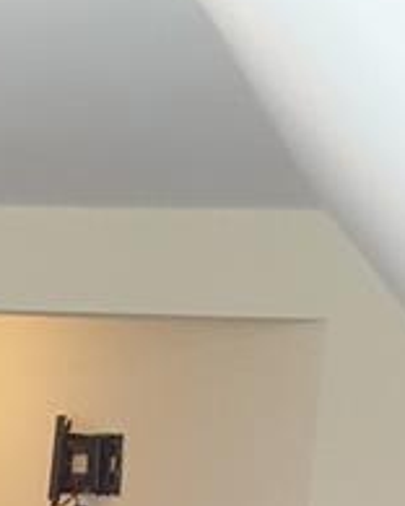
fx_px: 1783
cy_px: 958
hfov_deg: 12.9
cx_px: 88
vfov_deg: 14.0
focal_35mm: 119
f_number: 1.9
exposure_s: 1/24
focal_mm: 2.9
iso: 125
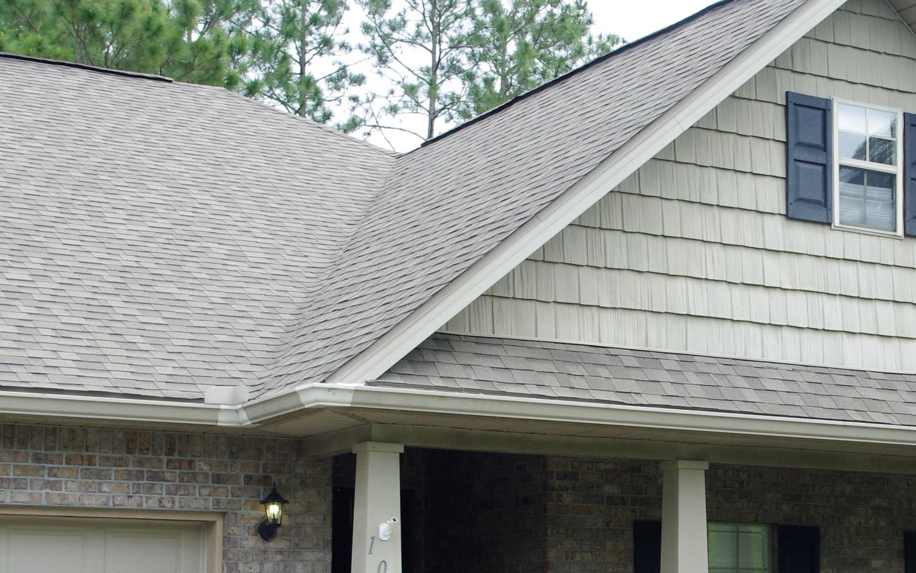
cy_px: 445
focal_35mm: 88
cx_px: 787
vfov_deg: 14.8
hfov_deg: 23.1
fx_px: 2197
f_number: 11
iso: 400
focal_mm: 32.5
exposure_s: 1/125
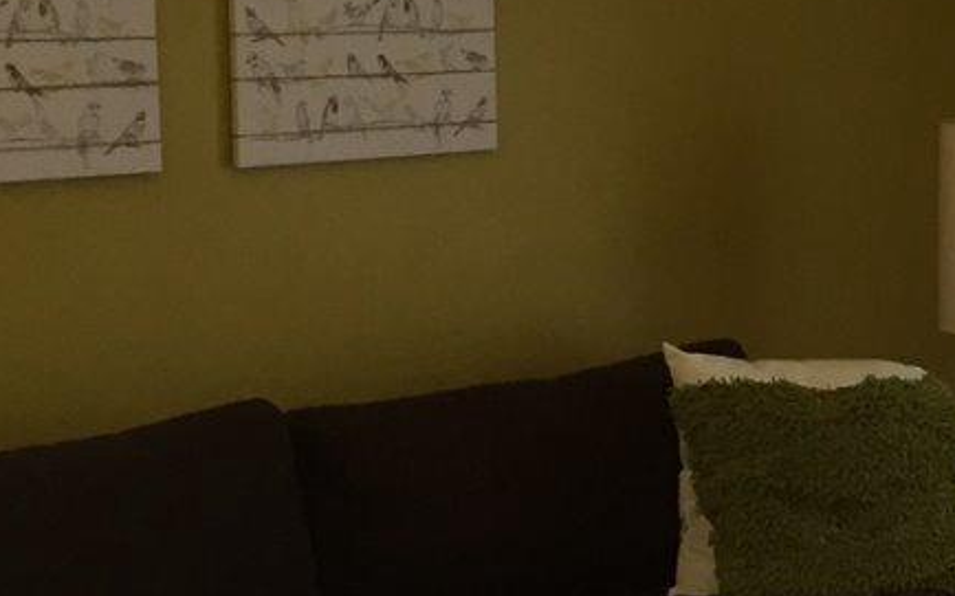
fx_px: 2654
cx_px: 1118
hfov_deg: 19.3
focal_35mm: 102
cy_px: 205
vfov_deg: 12.8
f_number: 2.2
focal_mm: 4.15
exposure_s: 1/30
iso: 80
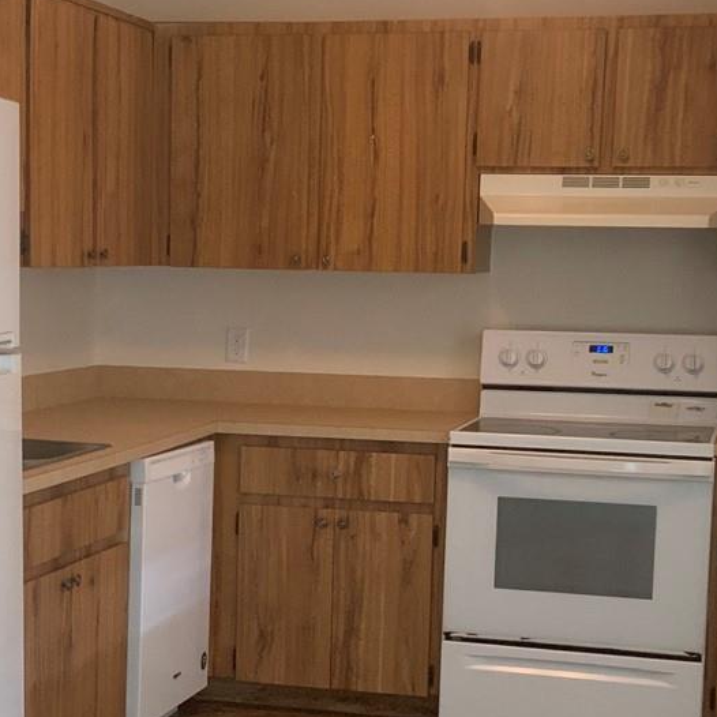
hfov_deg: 22.1
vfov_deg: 22.1
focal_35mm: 78
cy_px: 473
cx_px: 258
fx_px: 1828
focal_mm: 3
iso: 100
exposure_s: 1/60
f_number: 1.8
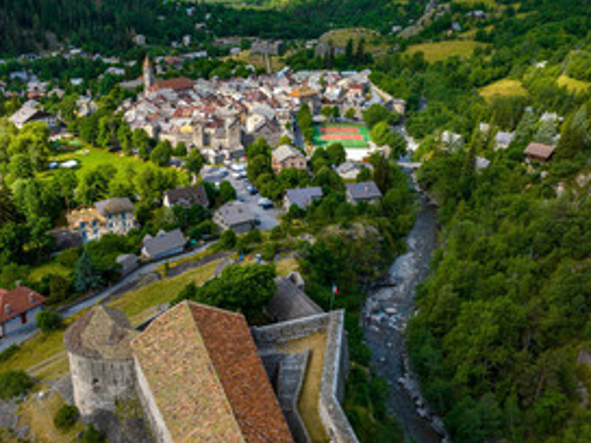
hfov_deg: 55.1
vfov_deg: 42.9
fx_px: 563
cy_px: 213
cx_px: 246
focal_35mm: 33
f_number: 8
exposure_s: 1/400
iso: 200
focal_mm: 12.3
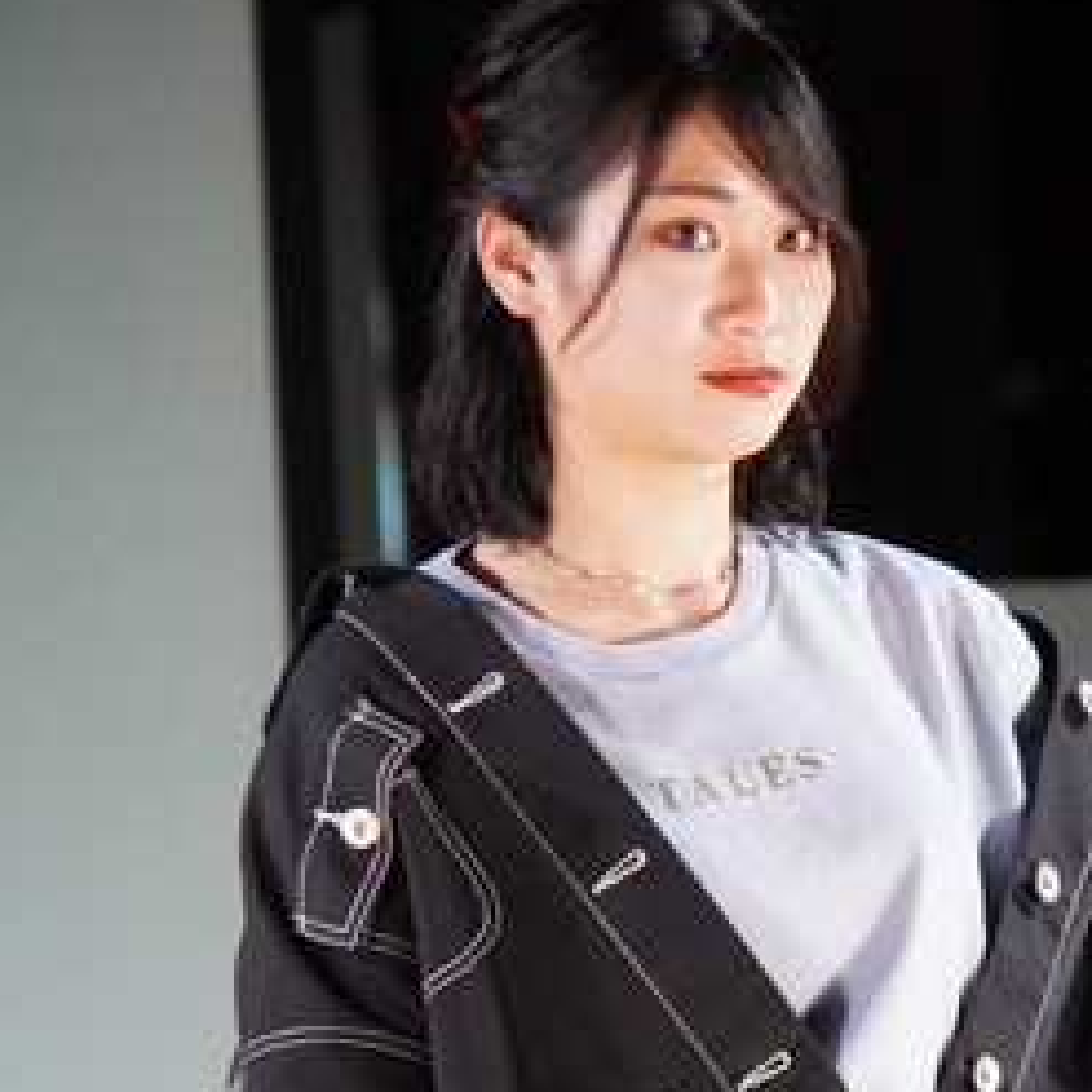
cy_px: 1313
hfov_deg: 2.7
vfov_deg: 2.7
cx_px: 860
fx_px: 23556
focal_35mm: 660
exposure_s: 1/320
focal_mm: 200
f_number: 7.1
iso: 8000
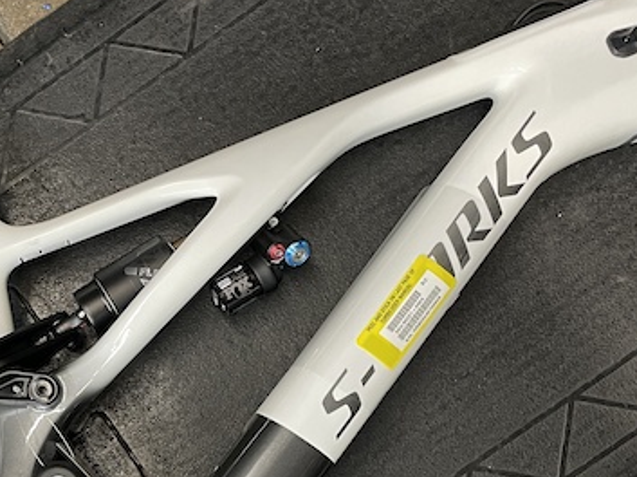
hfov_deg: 31.2
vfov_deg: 24.3
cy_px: 399
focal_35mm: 59
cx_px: 58
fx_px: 1085
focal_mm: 4.2
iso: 250
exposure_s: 1/60
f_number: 1.6
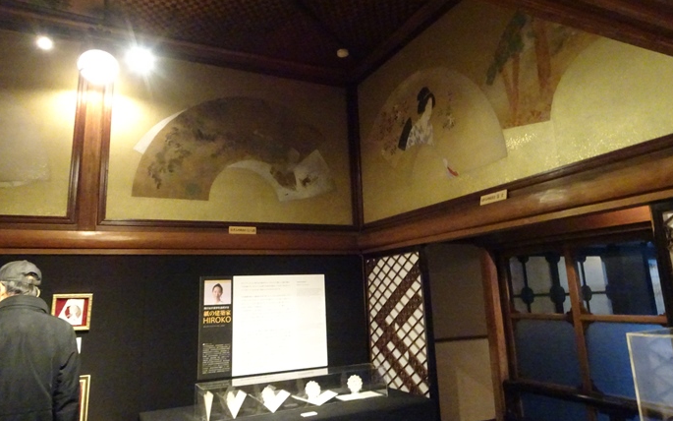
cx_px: 340
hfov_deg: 70.4
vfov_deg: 47.4
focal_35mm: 26
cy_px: 178
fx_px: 477
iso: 3200
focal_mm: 4.1
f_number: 3.5
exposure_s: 1/30
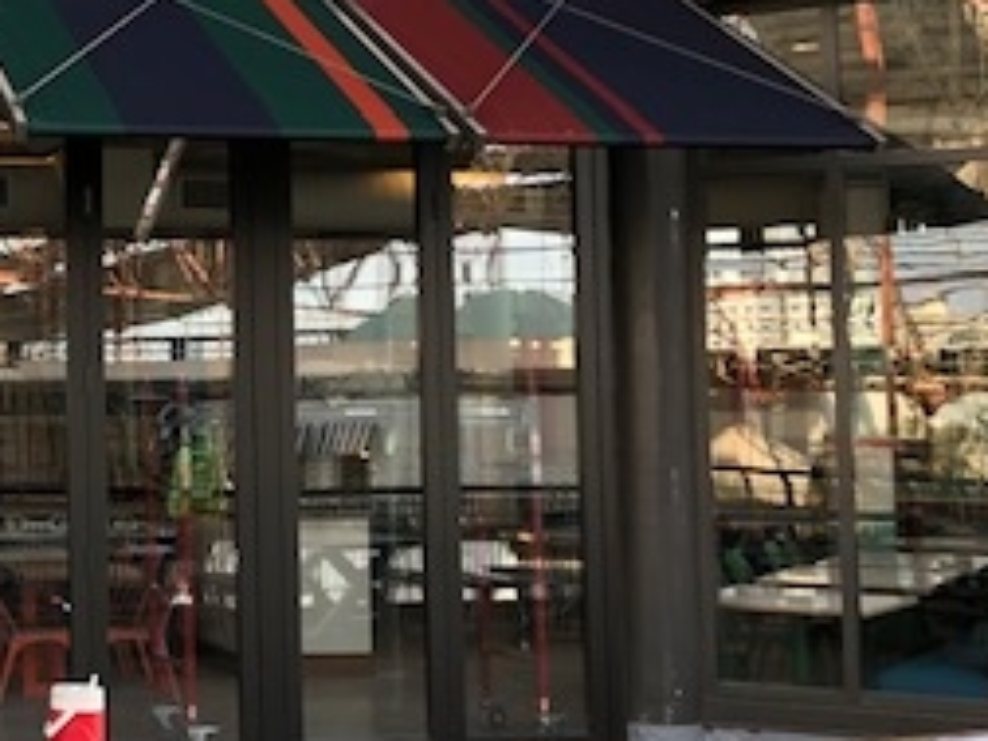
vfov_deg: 20.7
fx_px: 2026
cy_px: 274
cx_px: -55
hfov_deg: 25.7
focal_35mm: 71
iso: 40
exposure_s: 1/120
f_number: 1.8
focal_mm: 3.99
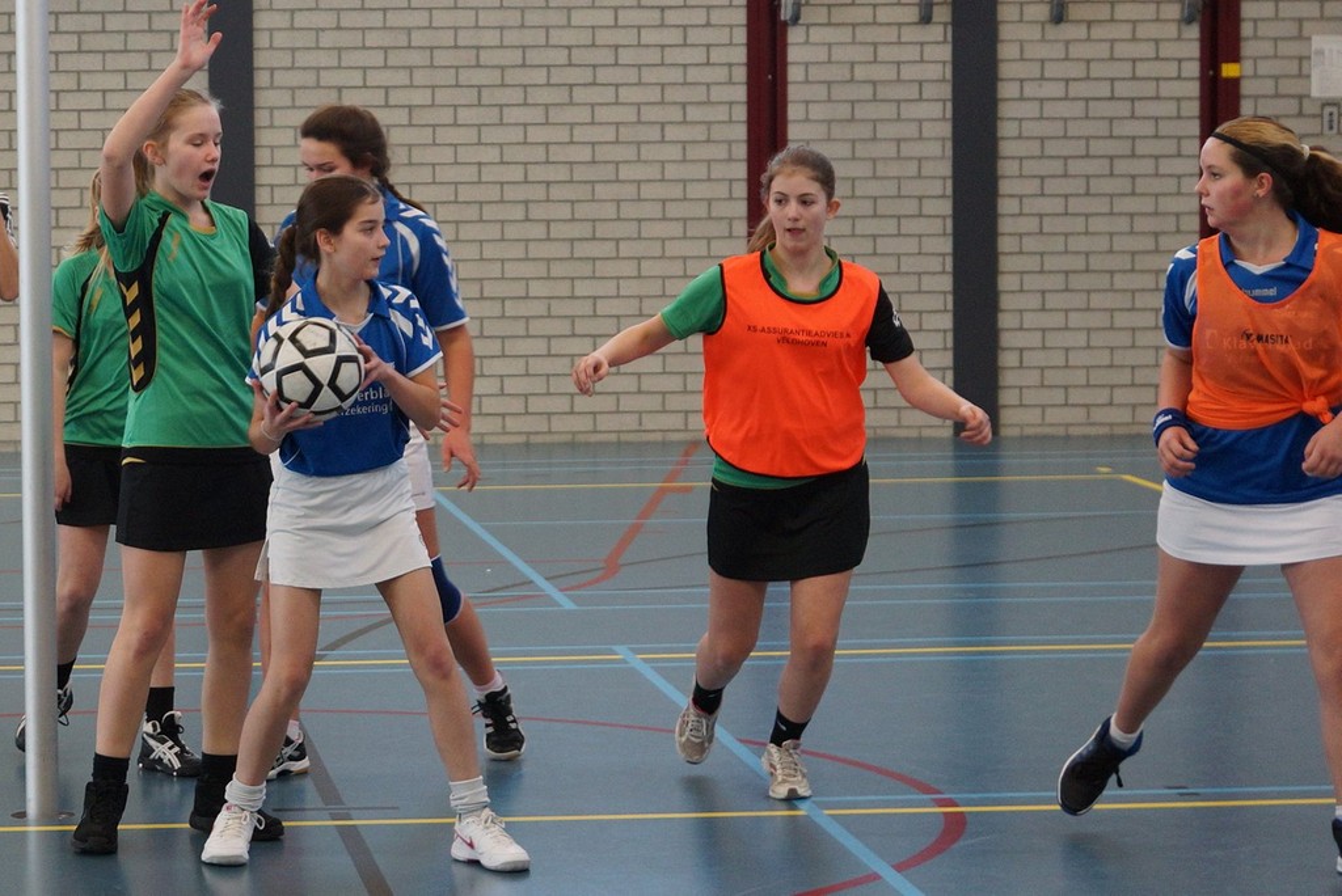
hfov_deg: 27.0
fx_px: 2797
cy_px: 448
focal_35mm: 75
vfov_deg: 18.2
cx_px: 671
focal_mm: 50
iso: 800
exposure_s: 1/250
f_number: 2.8
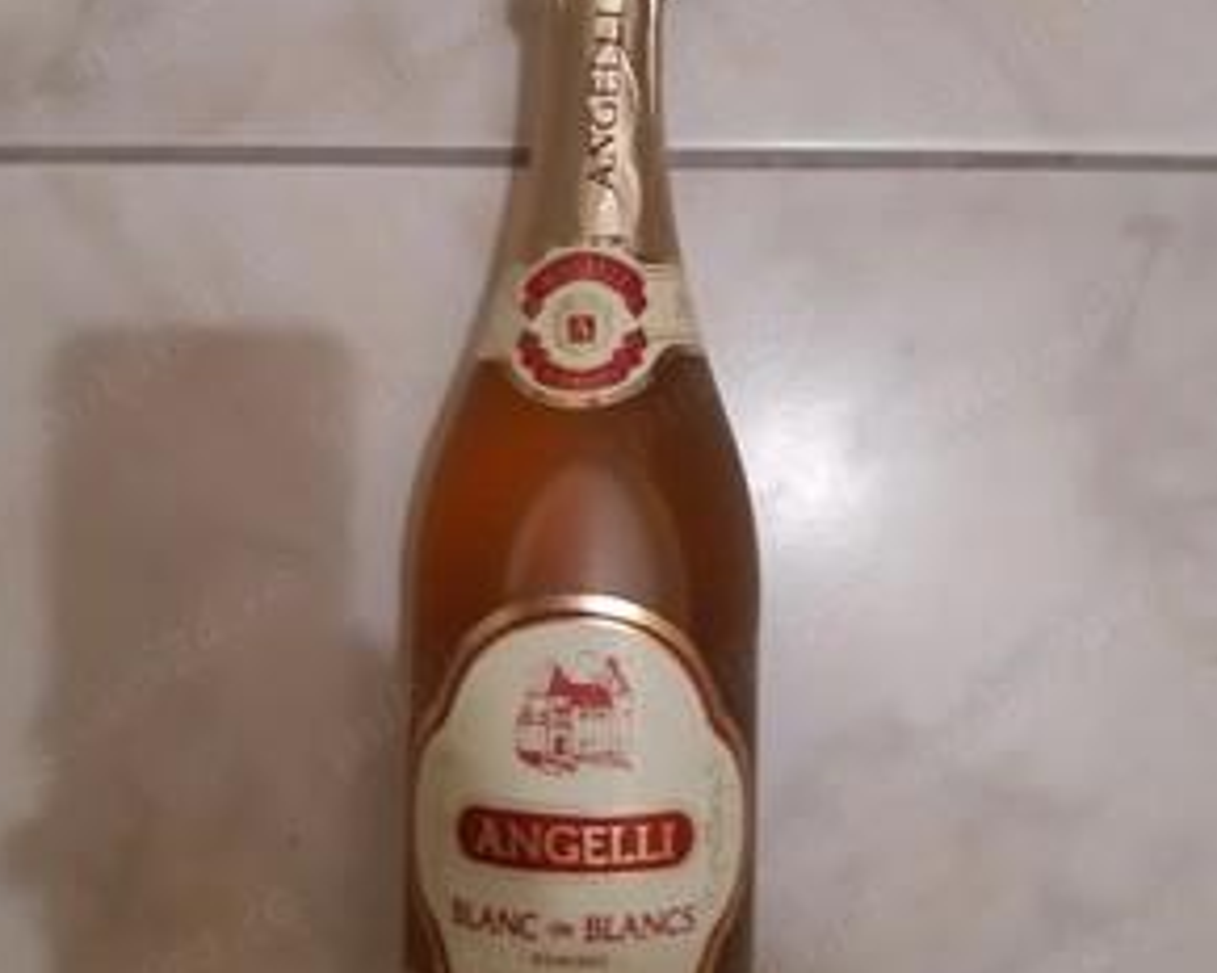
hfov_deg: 51.5
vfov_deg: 42.1
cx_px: 604
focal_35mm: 35
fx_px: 1261
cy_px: 415
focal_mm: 3.92
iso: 250
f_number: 1.7
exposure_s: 1/25
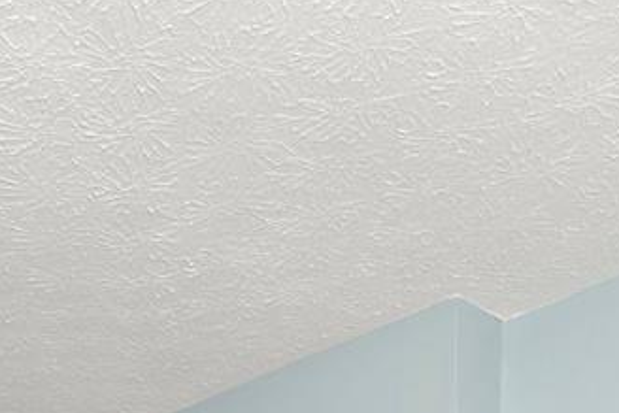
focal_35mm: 64
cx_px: 83
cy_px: 873
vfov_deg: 15.7
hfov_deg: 30.3
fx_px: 1101
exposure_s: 1/25
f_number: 5.6
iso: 800
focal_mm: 14
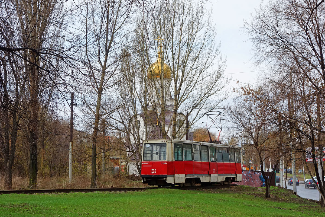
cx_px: 162
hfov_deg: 30.5
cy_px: 108
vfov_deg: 20.6
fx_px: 596
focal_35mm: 66
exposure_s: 1/500
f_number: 5.6
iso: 125
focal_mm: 24.7
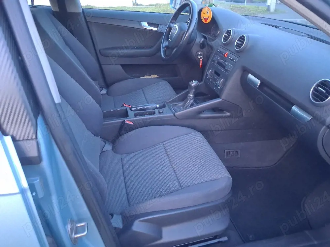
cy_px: 124
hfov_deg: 65.3
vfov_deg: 51.4
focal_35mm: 27
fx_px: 257
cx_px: 165
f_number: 1.8
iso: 1250
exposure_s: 1/11
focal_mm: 4
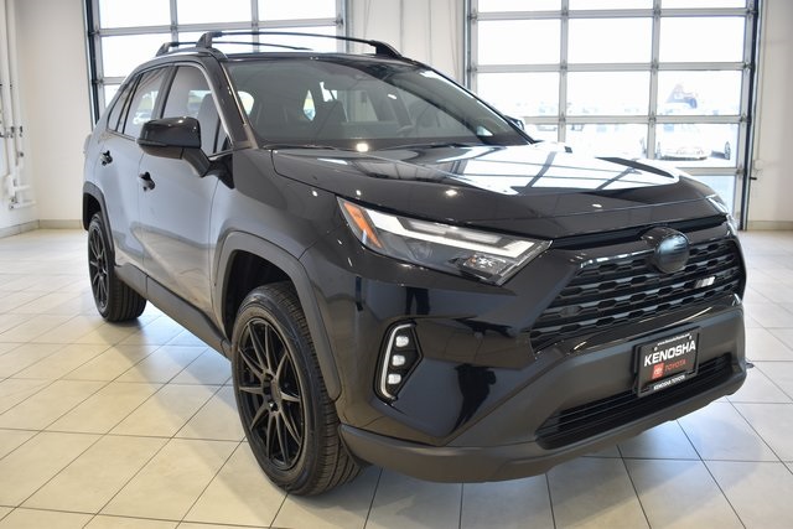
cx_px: 396
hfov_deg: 59.5
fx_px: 694
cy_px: 264
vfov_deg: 41.7
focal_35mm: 32
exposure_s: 1/30
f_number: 3.8
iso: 140
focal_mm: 21
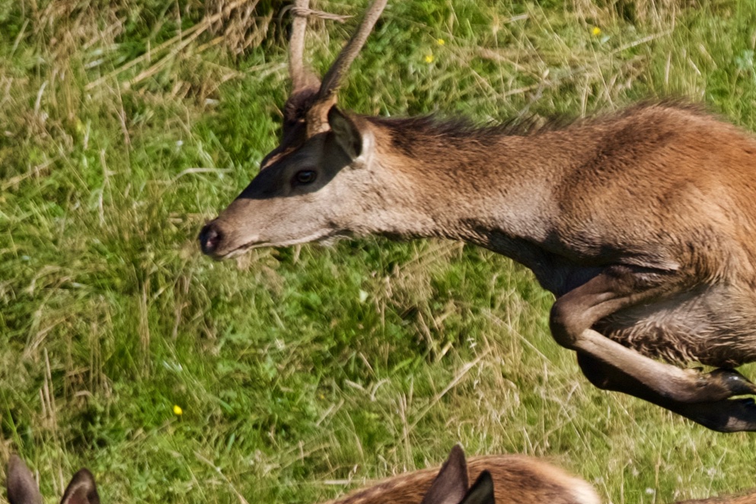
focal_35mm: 1390
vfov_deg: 1.0
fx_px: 29201
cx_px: 584
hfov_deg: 1.5
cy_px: 450
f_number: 6.3
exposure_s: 1/1250
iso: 640
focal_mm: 600
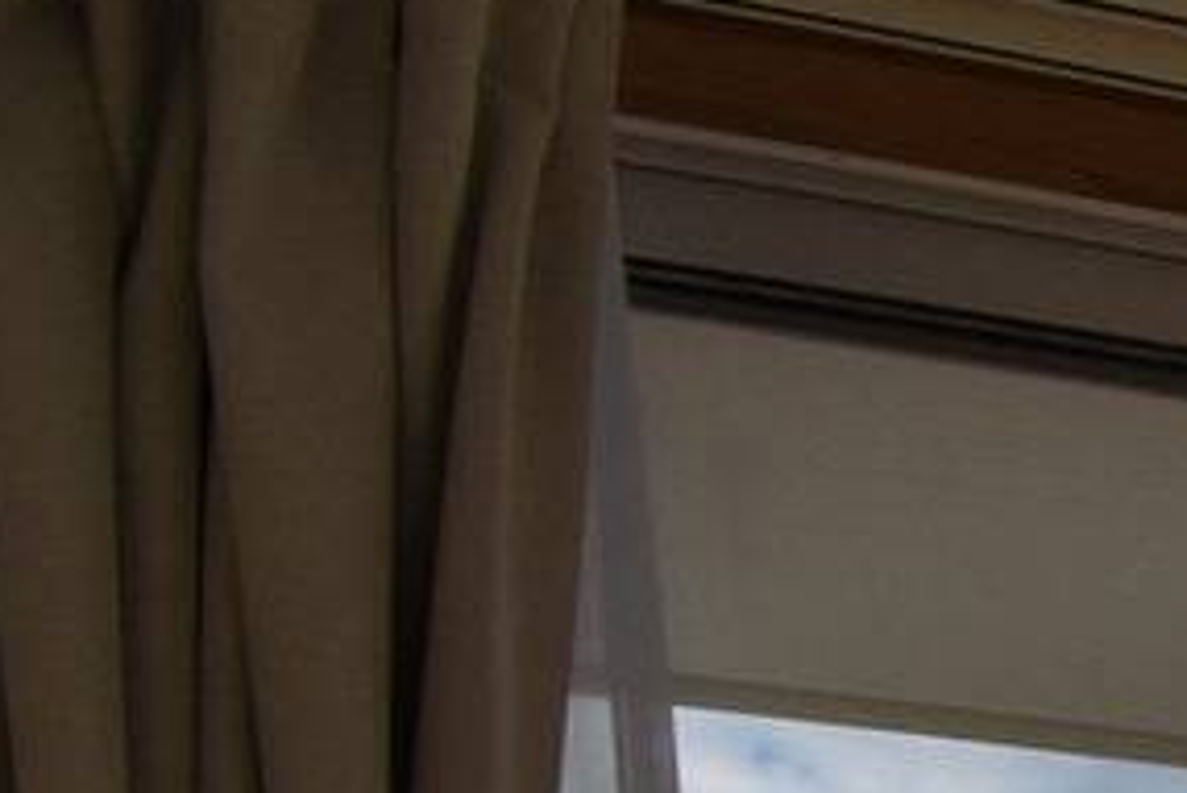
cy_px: 2120
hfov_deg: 15.6
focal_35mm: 84
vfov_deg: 11.8
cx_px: 2698
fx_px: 2771
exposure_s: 1/400
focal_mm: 10
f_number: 10
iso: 200
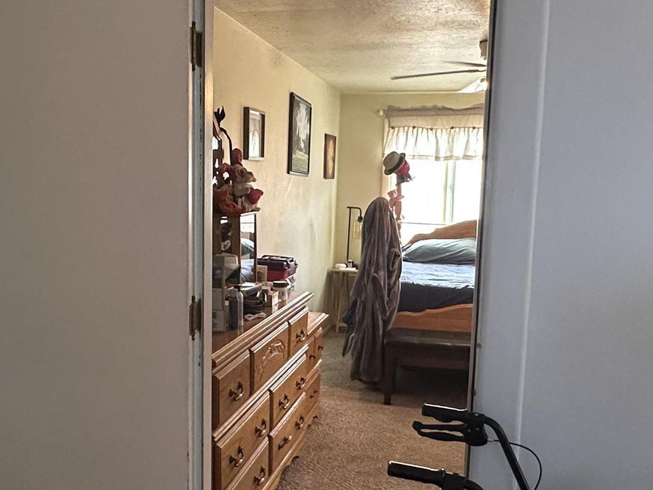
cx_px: 220
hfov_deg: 45.1
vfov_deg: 35.0
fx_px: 774
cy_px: 288
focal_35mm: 41
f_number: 2.2
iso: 320
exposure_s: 1/60
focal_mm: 2.22
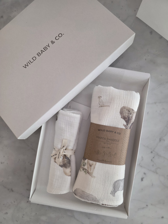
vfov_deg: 73.9
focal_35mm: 23
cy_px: 112
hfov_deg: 58.9
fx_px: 149
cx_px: 84
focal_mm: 6.3
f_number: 1.7
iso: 250
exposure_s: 1/101
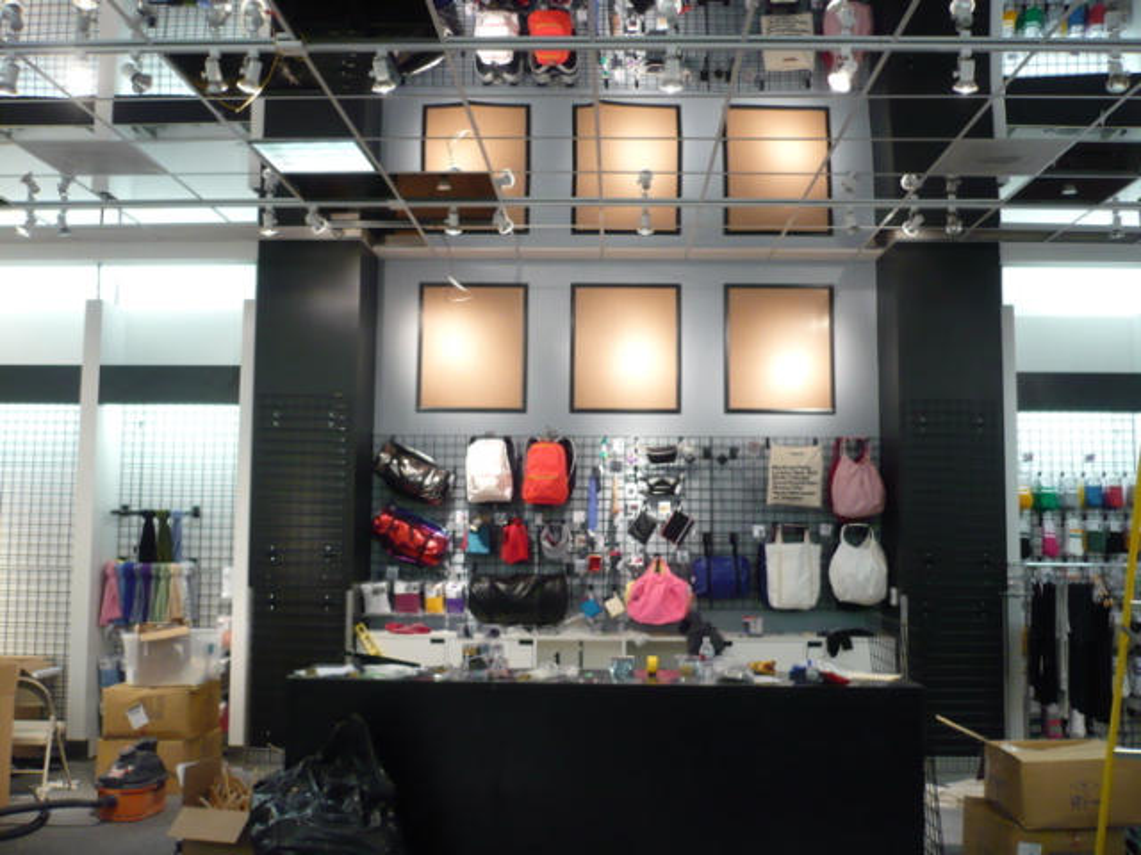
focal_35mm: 35
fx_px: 1154
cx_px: 570
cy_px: 428
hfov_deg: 52.6
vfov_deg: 40.7
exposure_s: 1/25
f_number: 2.8
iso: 200
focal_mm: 5.8
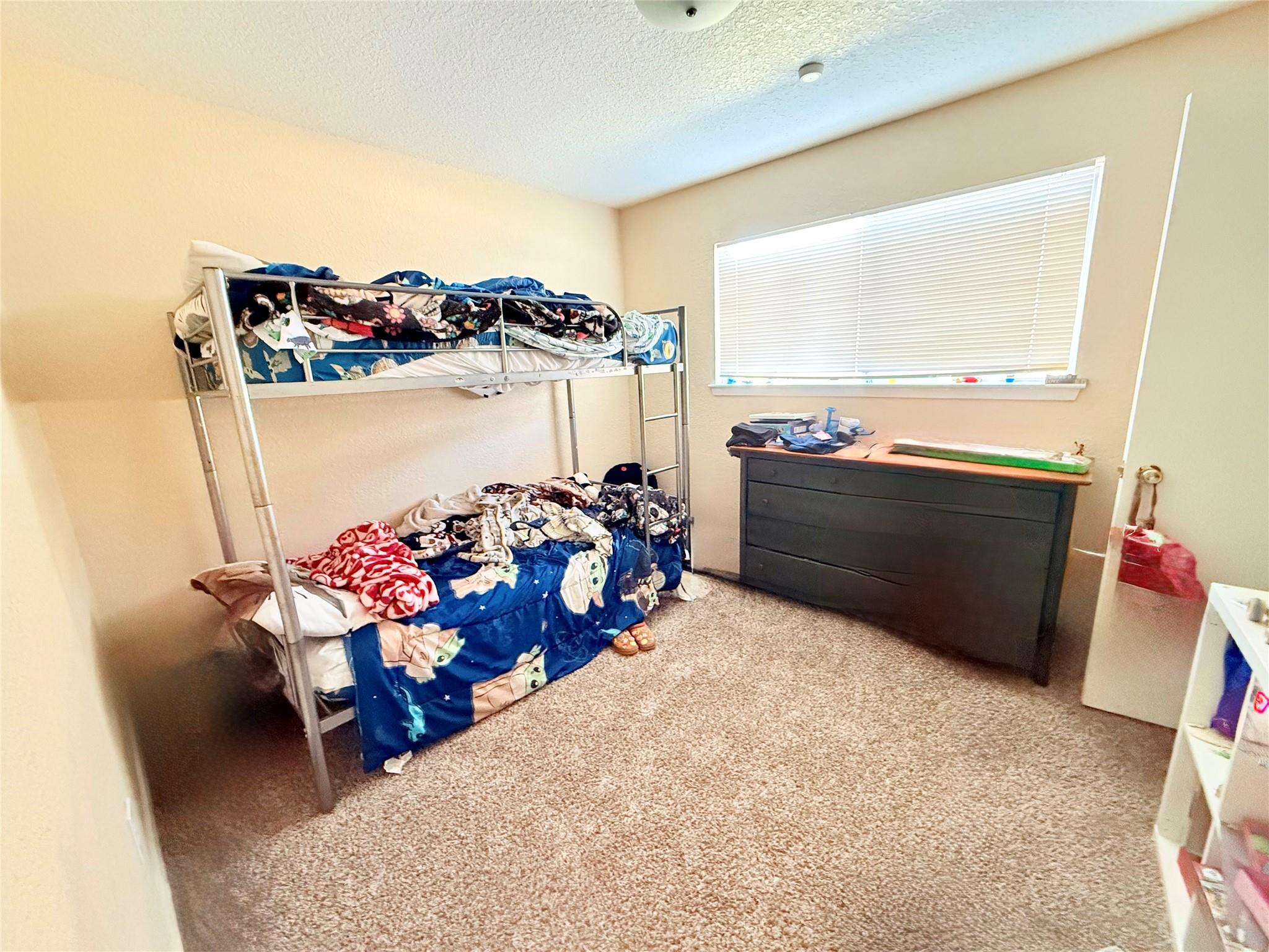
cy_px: 476
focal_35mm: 14
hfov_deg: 102.1
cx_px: 634
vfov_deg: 85.7
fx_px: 513
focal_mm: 2.22
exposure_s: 1/60
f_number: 2.2
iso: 1000
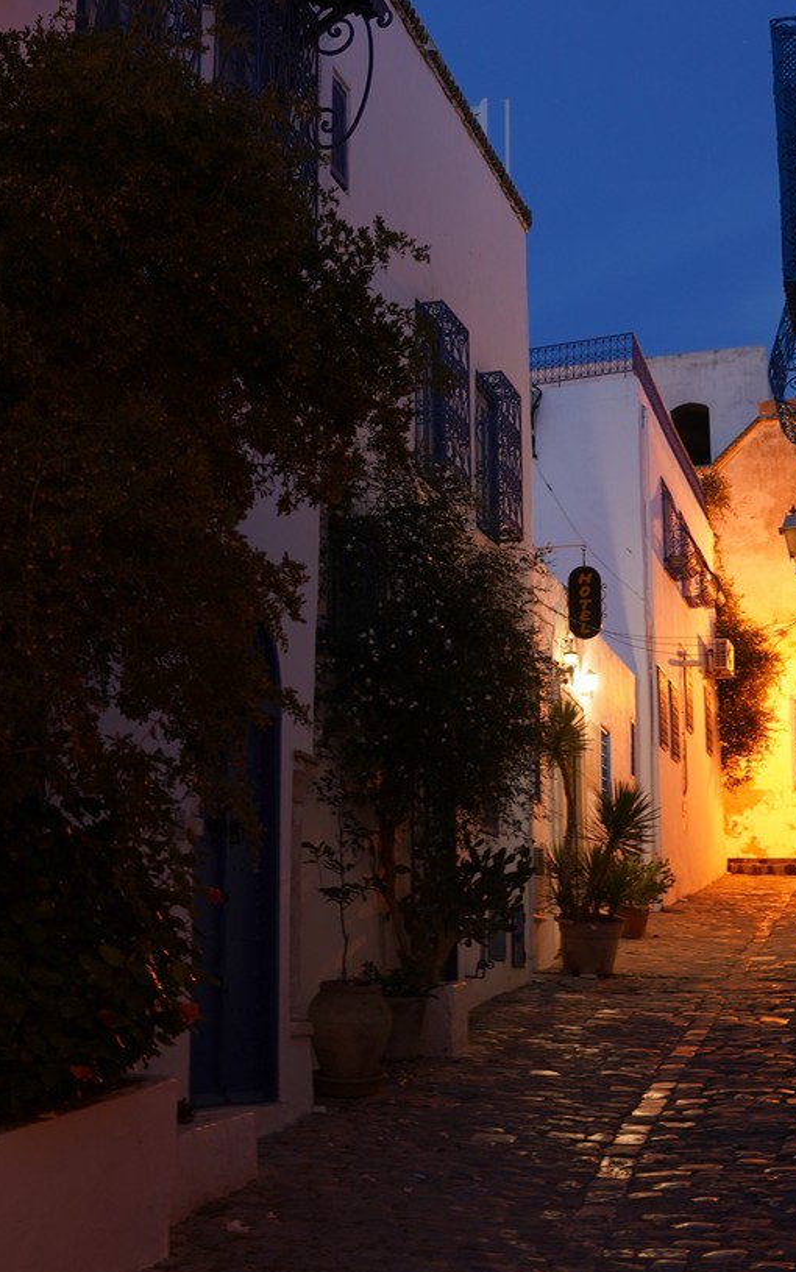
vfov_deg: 37.5
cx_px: 368
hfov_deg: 24.0
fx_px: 1873
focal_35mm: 54
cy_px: 609
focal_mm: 36
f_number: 4.5
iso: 800
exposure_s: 1/2.5
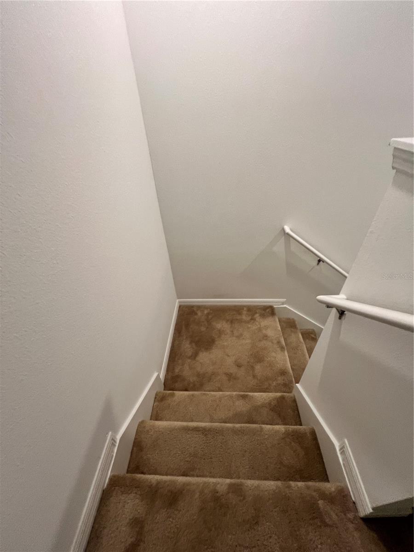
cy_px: 276
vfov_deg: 106.2
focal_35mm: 13
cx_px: 207
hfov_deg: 89.9
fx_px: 207
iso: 200
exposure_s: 1/60
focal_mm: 1.57
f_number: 1.8
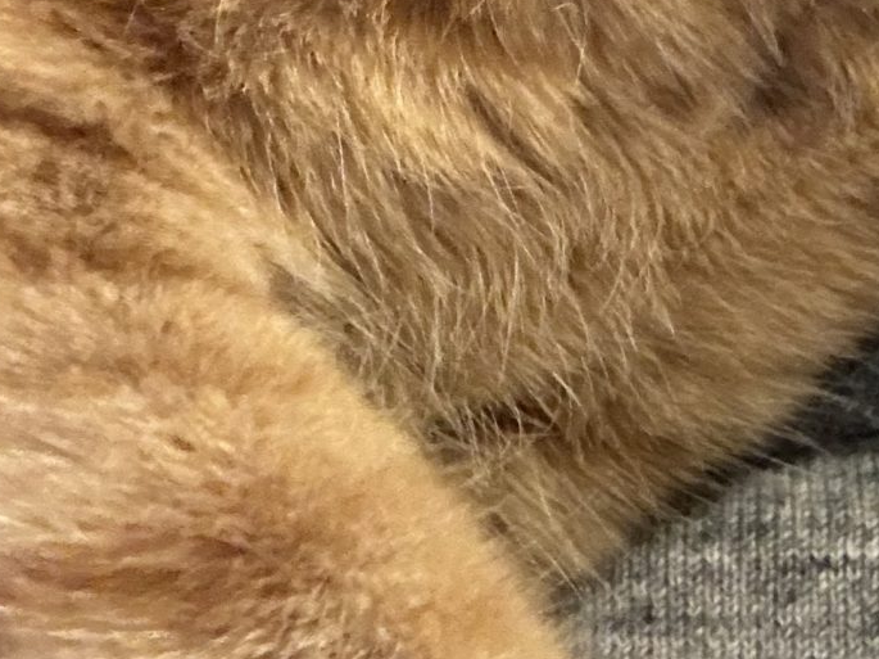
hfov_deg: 21.6
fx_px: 2183
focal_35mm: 86
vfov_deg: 16.9
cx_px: 969
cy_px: 45
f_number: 1.9
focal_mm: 2.69
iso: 500
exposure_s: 1/20
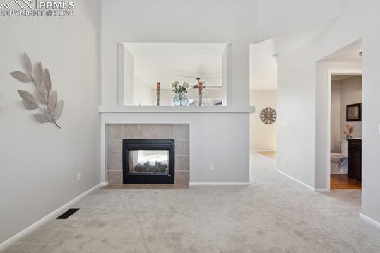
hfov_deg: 93.2
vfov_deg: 70.4
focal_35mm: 17
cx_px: 198
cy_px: 129
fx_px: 179
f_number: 6.3
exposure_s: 1/125
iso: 800
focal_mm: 16
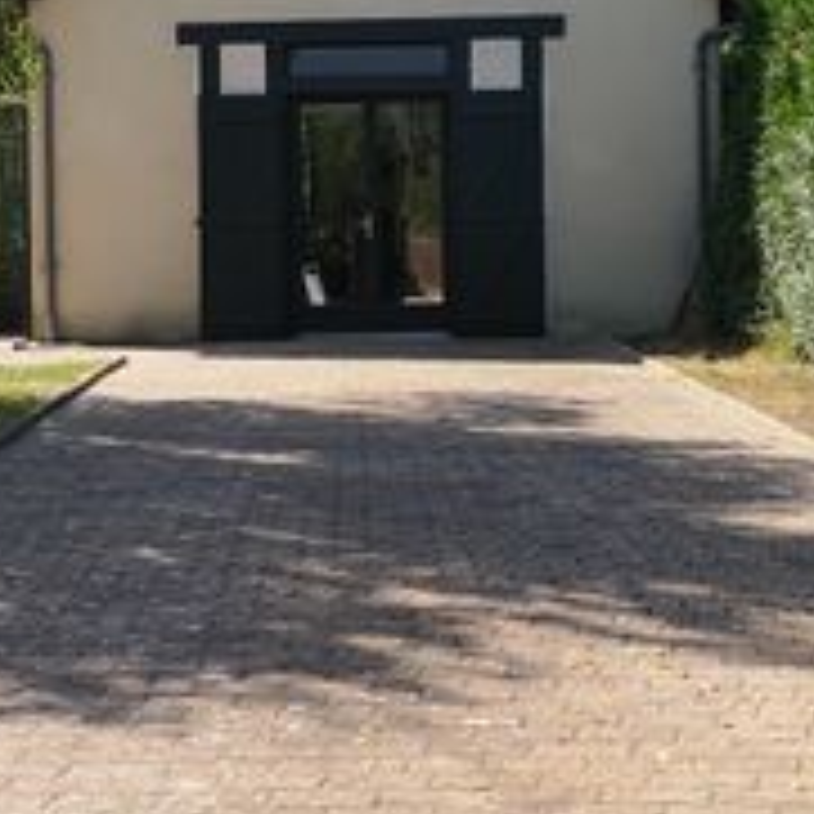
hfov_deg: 21.9
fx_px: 2102
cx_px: 342
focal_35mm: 79
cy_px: 279
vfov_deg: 21.8
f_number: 1.8
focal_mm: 5.58
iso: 50
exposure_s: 1/1112
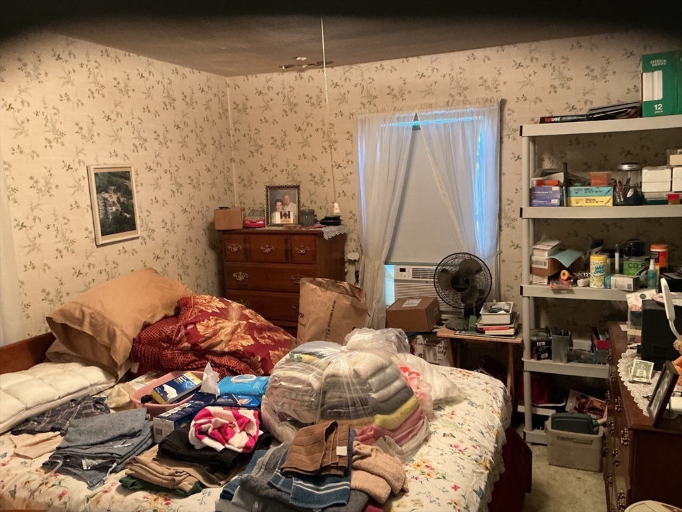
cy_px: 256
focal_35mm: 29
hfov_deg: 61.7
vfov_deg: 48.2
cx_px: 341
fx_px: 571
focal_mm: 3
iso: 250
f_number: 1.8
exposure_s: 1/30
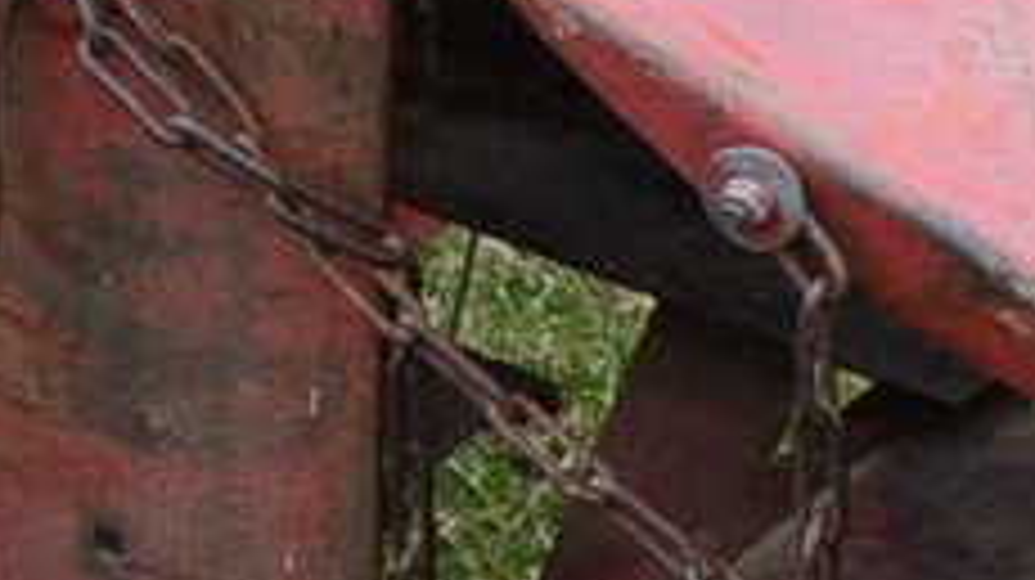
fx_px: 6085
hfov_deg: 9.2
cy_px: -321
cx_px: -909
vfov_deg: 5.4
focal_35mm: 222
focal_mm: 19
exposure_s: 1/200
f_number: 7.1
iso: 250
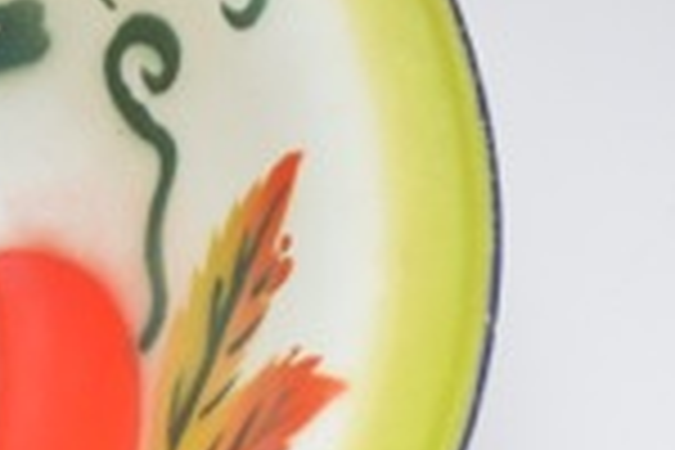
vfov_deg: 9.3
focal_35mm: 147
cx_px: -423
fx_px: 2759
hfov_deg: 13.0
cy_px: 272
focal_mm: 23
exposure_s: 1/125
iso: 800
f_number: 5.6
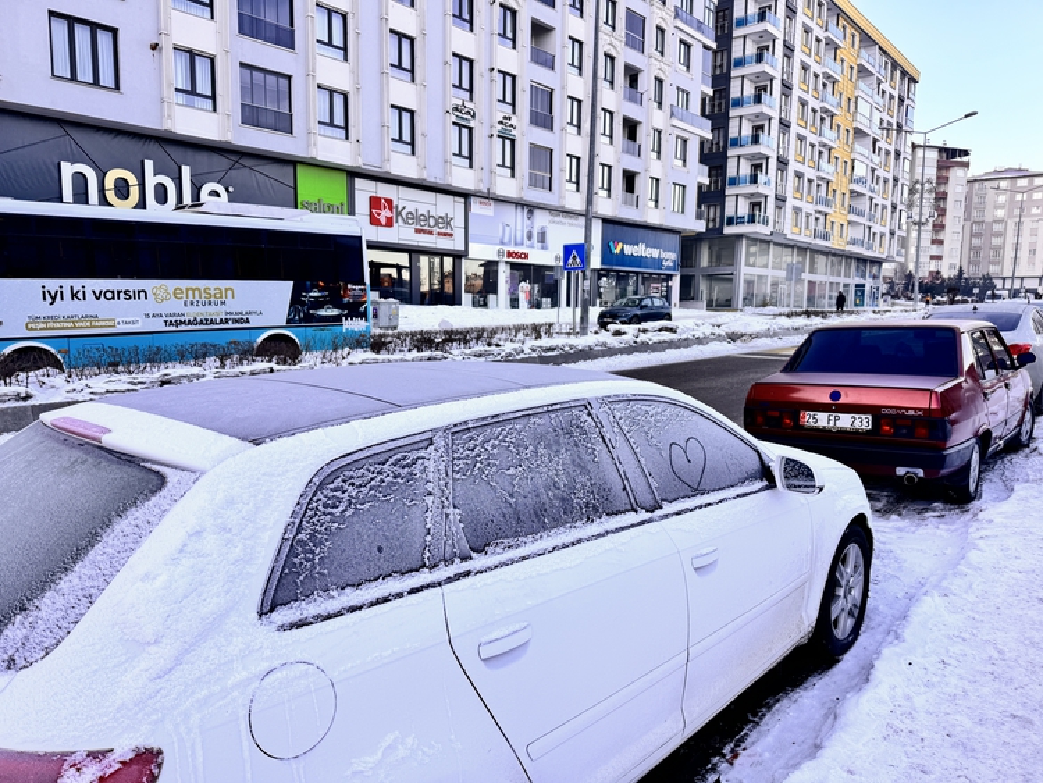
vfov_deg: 56.8
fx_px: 723
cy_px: 392
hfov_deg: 71.6
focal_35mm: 24
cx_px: 522
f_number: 1.78
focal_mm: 6.76
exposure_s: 1/593
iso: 80
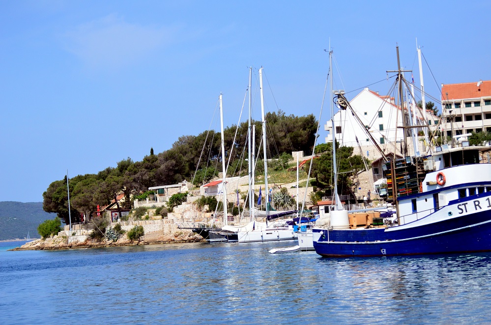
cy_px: 162
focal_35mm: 112
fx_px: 1531
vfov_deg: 12.1
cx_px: 246
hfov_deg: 18.2
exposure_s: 1/8000
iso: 800
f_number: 4.5
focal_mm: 75
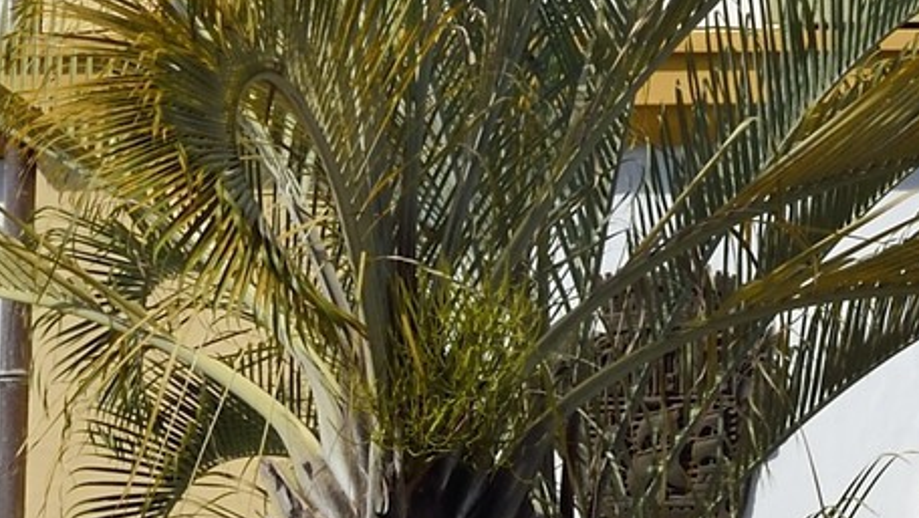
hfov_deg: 6.5
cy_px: -1165
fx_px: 8070
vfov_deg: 3.6
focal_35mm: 331
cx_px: 1272
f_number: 13
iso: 200
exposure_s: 1/250
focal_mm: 60
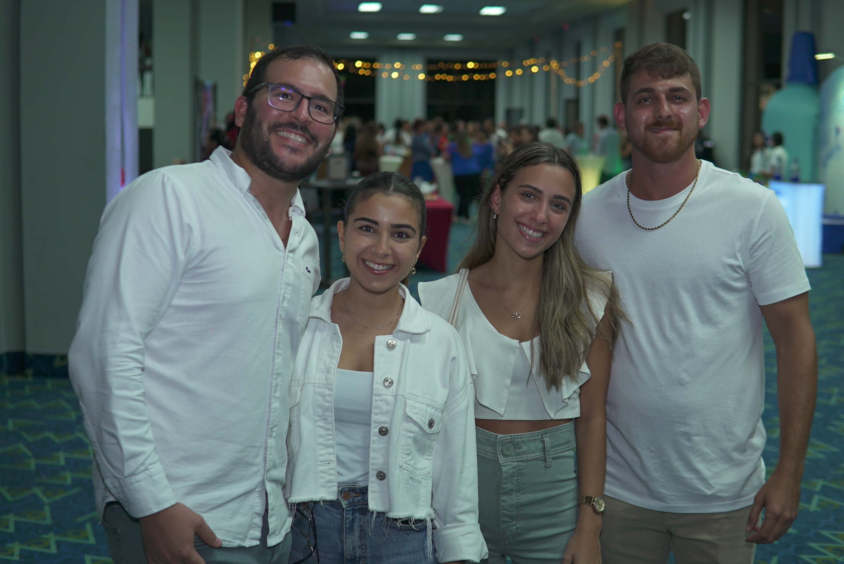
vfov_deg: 29.9
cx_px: 422
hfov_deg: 43.6
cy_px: 282
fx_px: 1055
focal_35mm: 45
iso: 200
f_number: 2.2
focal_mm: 30
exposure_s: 1/80
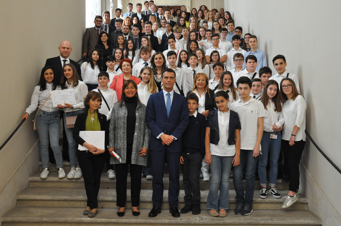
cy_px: 113
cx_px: 164
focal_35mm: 41
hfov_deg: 47.4
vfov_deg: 32.5
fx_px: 388
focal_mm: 26
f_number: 5.6
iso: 1600
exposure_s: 1/50
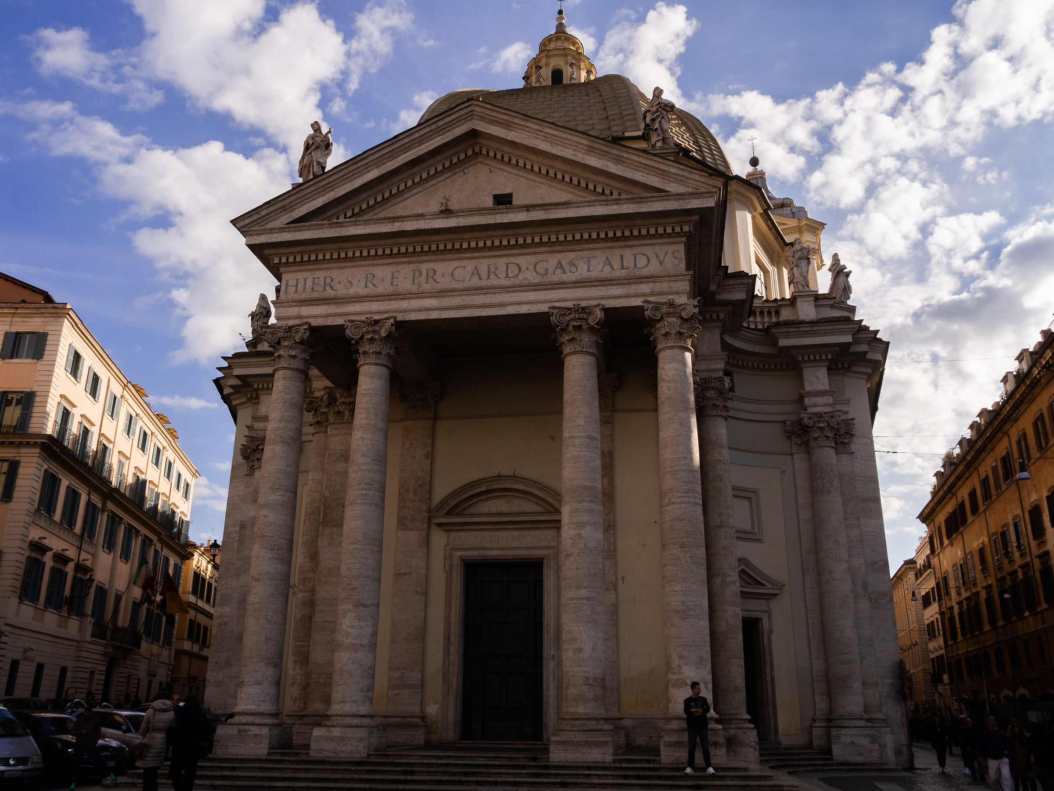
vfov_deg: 49.7
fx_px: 853
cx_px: 527
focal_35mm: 28
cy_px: 396
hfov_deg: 63.4
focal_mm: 14
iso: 200
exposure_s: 1/500
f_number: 9
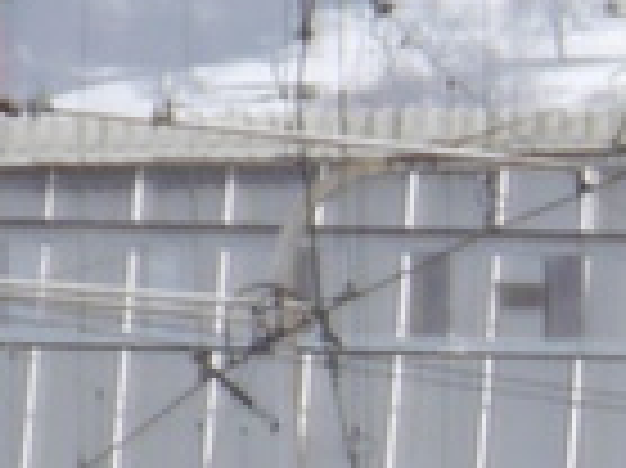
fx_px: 12016
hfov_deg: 2.9
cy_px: 1143
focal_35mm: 665
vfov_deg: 2.2
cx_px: 1973
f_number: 5.6
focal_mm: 42
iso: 160
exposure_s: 1/100
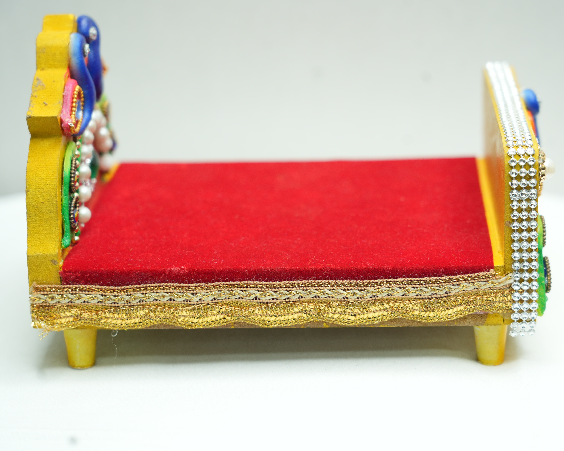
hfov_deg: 19.4
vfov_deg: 15.5
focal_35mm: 99
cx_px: 305
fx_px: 1653
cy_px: 225
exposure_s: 1/60
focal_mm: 87
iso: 400
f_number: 5.6
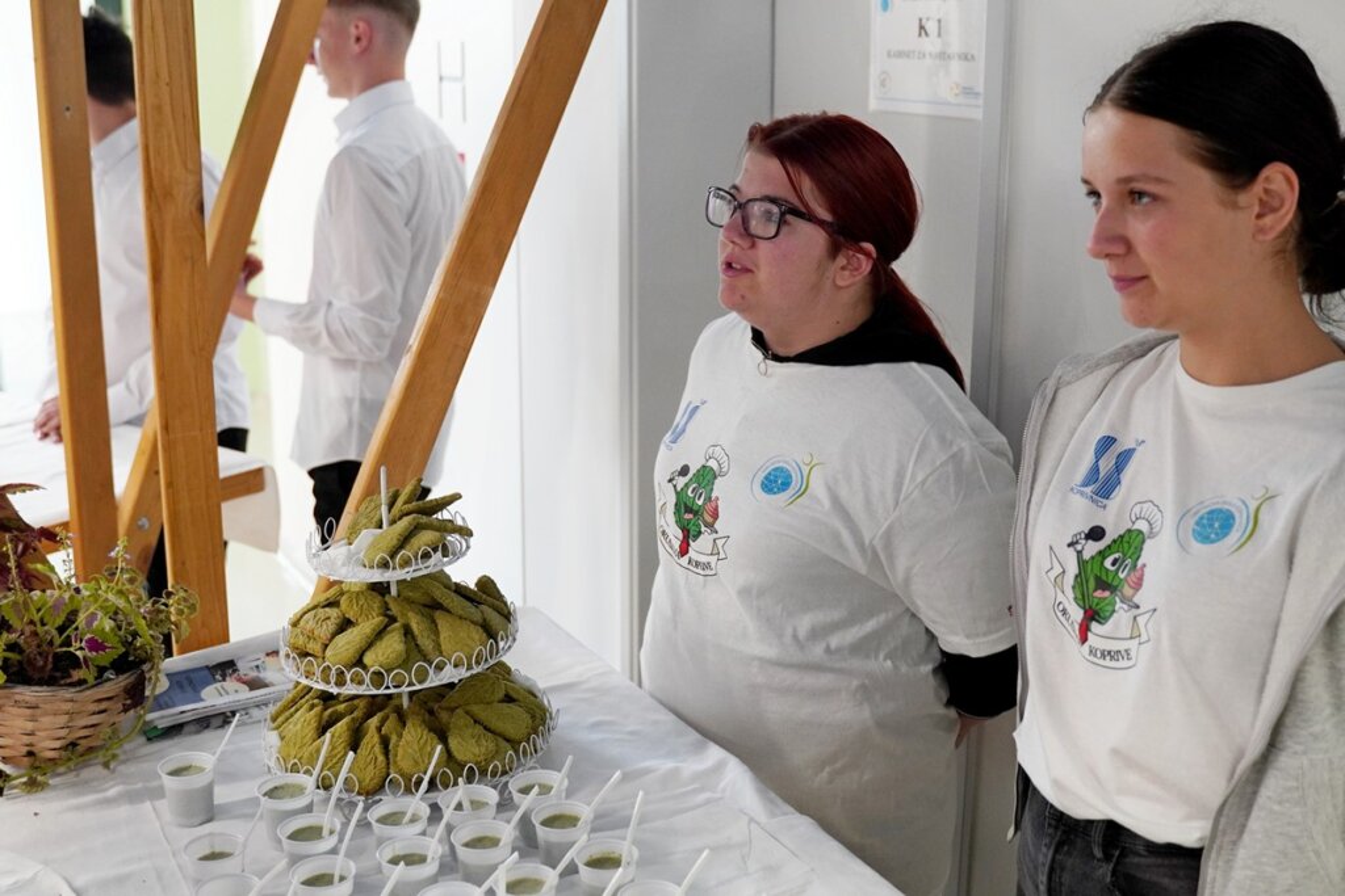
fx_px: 1569
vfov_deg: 31.9
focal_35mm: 42
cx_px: 672
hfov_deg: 46.4
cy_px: 448
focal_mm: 28
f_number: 2.8
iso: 1250
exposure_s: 1/100
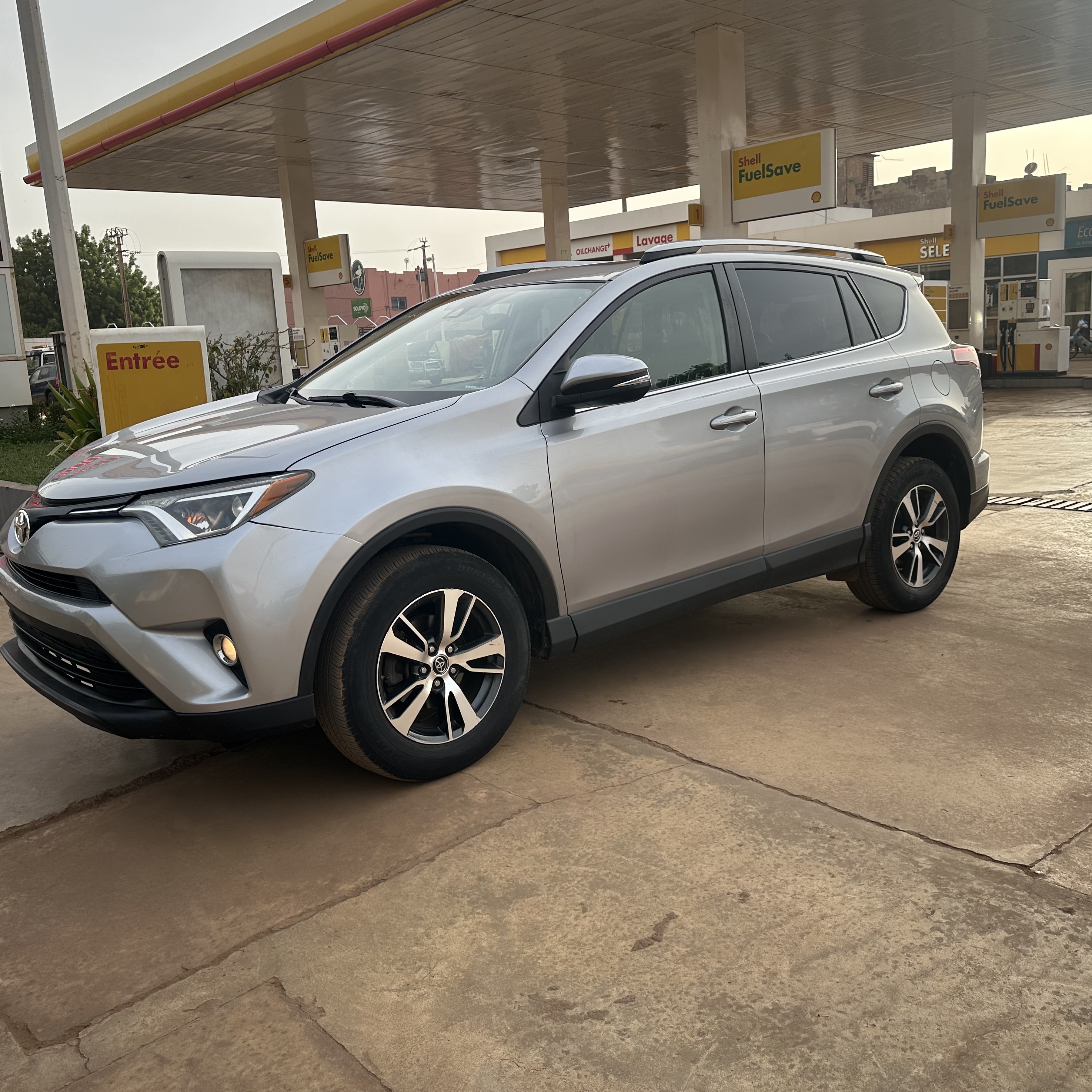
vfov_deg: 55.6
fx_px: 1035
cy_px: 534
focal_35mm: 29
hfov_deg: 55.6
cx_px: 557
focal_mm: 6.86
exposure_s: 1/1779
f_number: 1.78
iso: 80
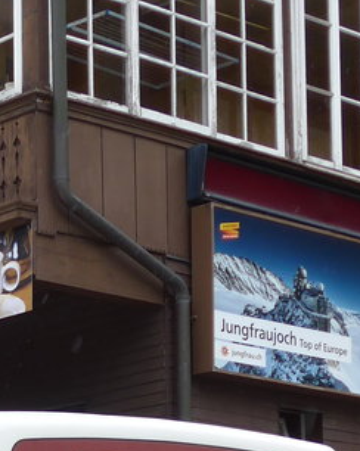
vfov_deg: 13.5
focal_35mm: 138
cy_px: 566
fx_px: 1842
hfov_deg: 10.4
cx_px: -330
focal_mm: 7.5
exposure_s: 1/500
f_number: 2.8
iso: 80
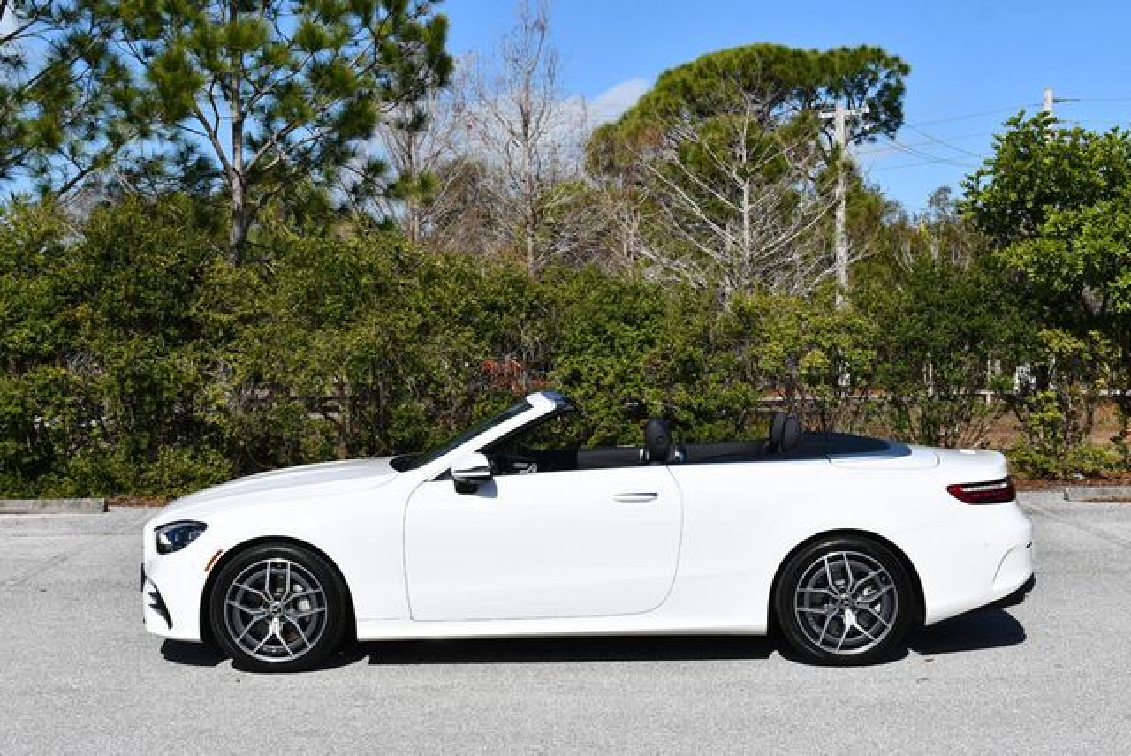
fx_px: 1824
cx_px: 566
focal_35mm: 58
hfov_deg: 34.5
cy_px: 378
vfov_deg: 23.4
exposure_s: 1/320
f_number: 9
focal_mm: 29
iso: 100
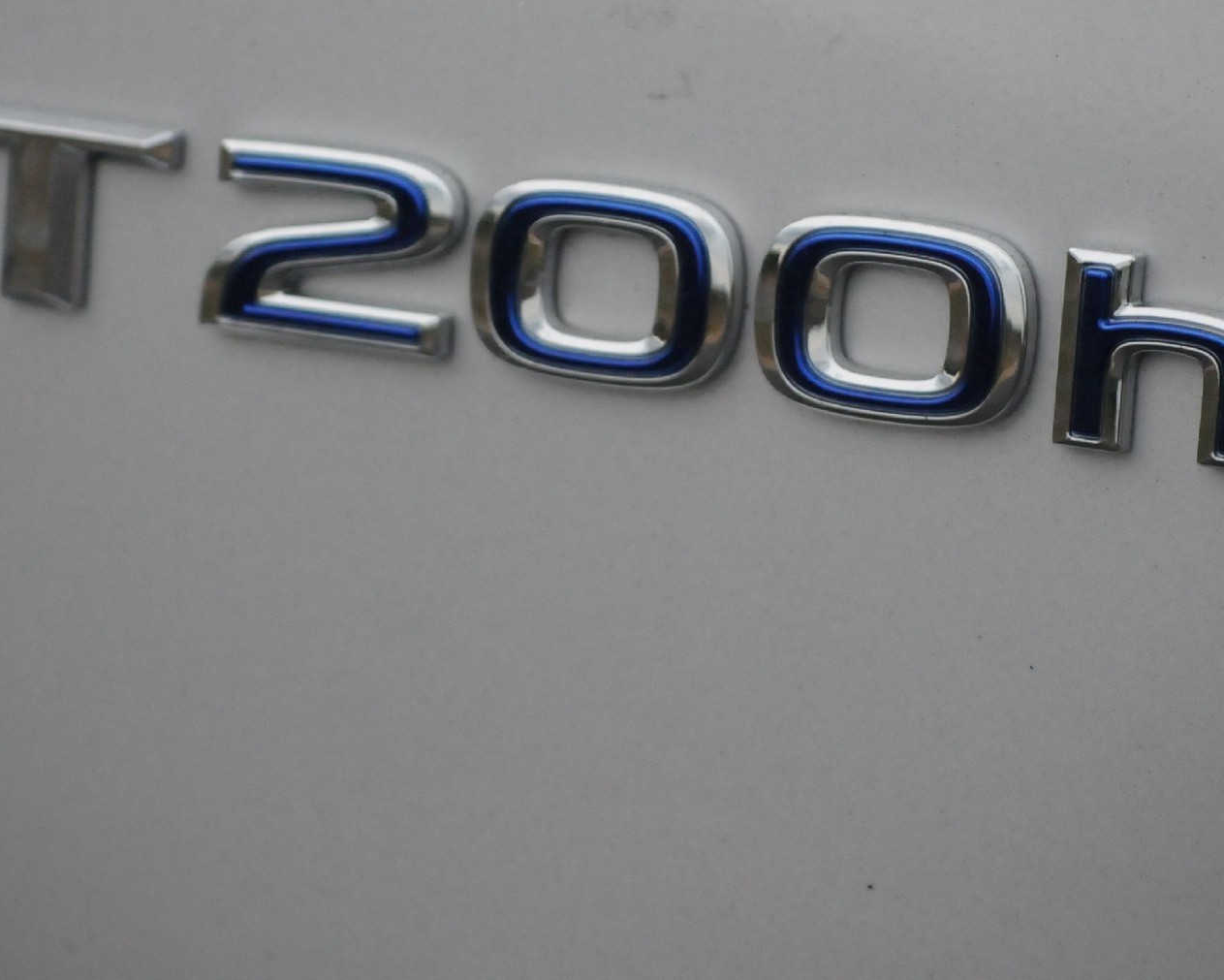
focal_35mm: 256
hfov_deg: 7.5
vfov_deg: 6.0
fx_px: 9276
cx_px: 559
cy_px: 176
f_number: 5
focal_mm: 92
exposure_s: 1/1000
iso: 2000
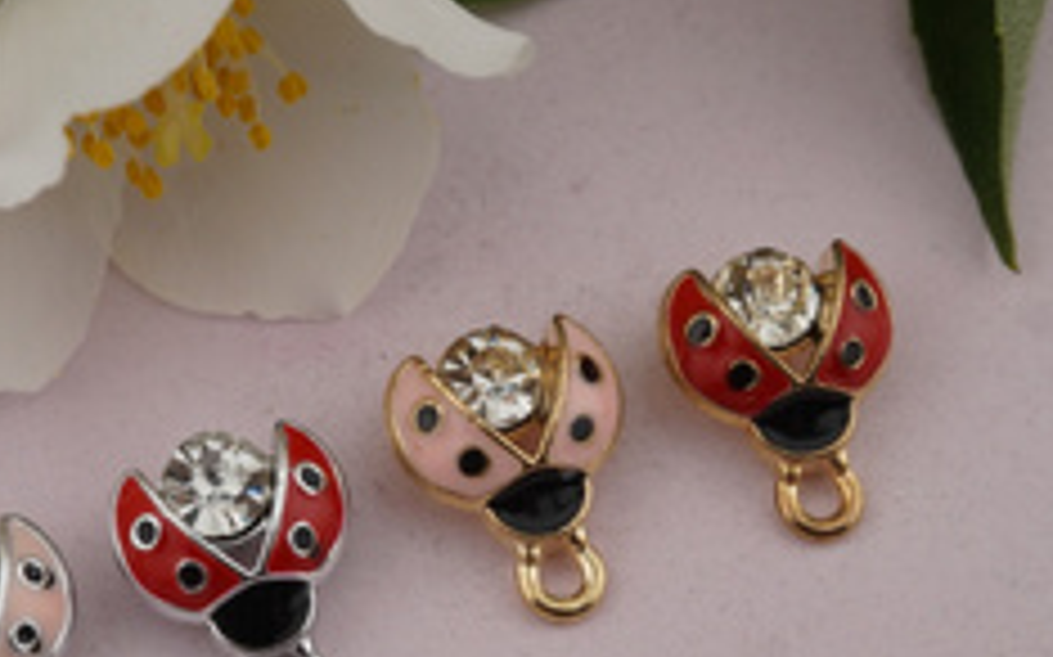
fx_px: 2696
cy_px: 405
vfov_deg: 13.9
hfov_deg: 21.9
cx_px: 274
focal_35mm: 94
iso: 100
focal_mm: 32
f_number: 9
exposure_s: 1/125
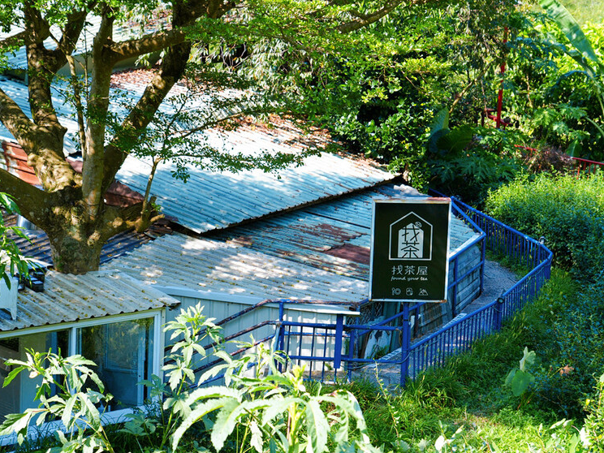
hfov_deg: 21.8
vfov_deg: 16.4
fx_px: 1570
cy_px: 229
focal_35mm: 90
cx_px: 296
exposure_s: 1/250
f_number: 6.3
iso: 320
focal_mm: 82
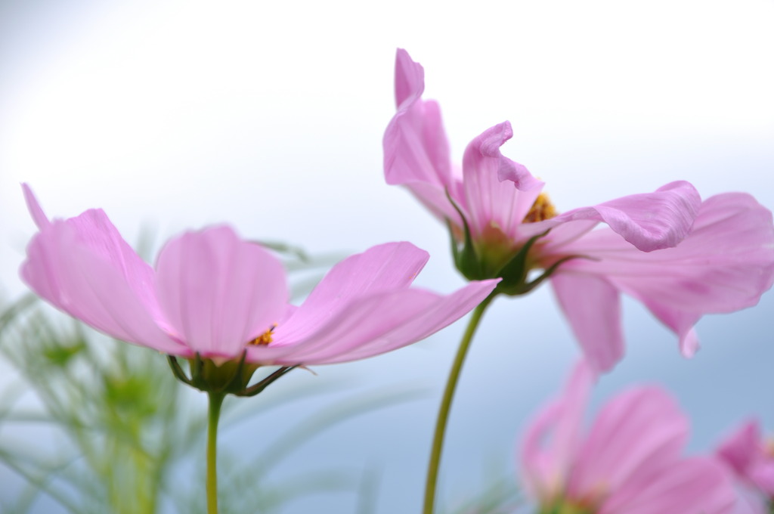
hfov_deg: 8.1
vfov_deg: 5.4
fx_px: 5475
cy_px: 257
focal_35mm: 255
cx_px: 387
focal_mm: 170
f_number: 6
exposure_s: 1/160
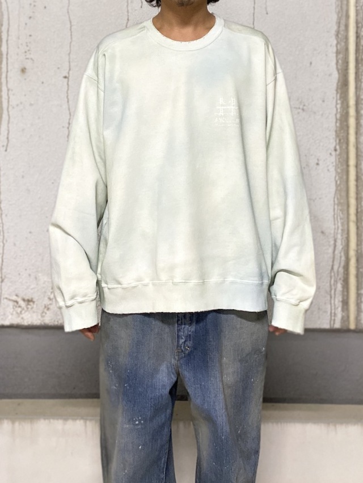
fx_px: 363
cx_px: 182
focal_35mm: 26
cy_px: 242
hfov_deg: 53.1
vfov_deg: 67.3
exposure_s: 1/40
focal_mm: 4.25
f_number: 1.8
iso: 640
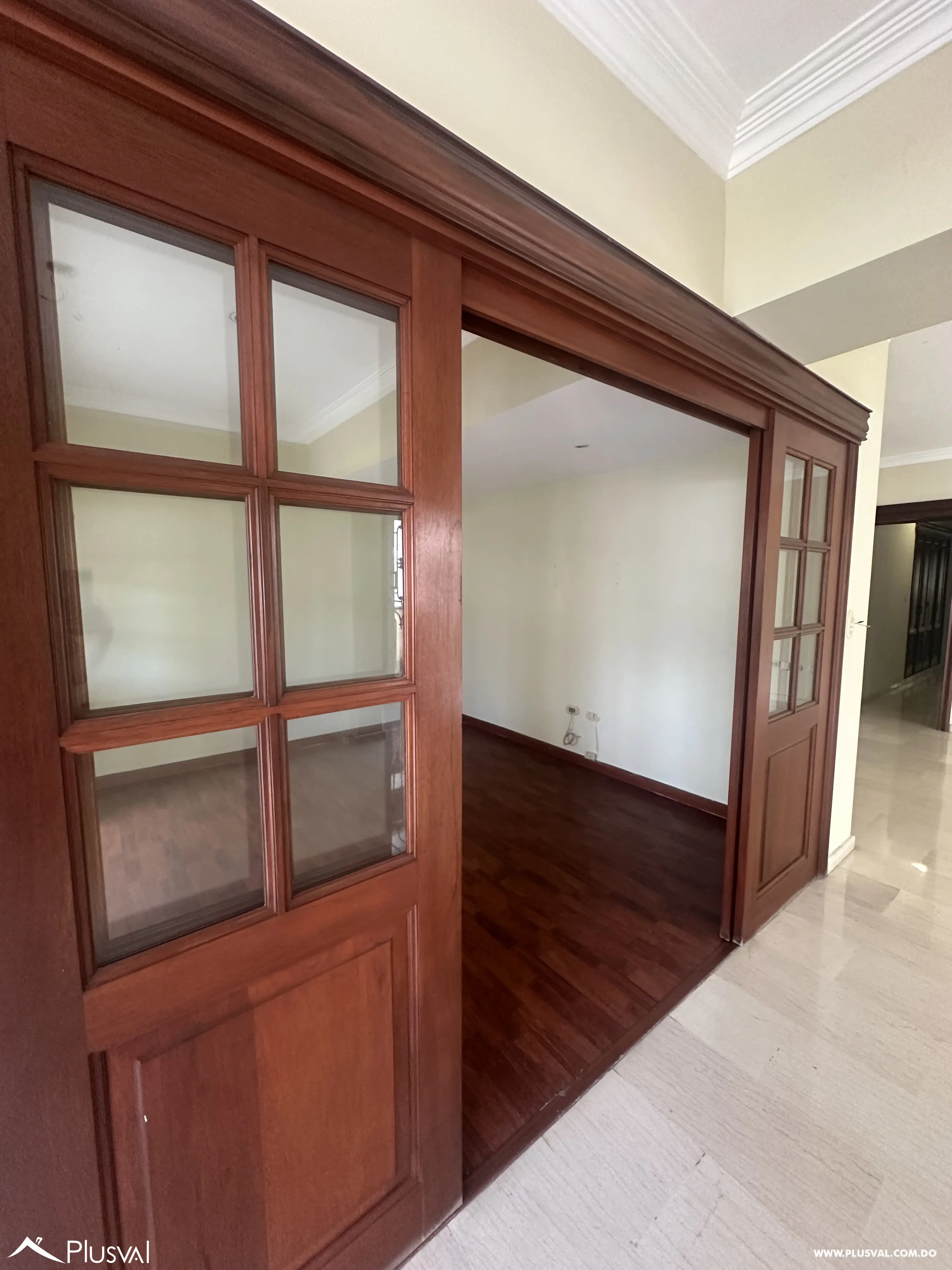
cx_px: 476
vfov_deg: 102.1
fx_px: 513
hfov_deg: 85.7
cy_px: 635
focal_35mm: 14
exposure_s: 1/75
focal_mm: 2.22
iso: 320
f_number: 2.2
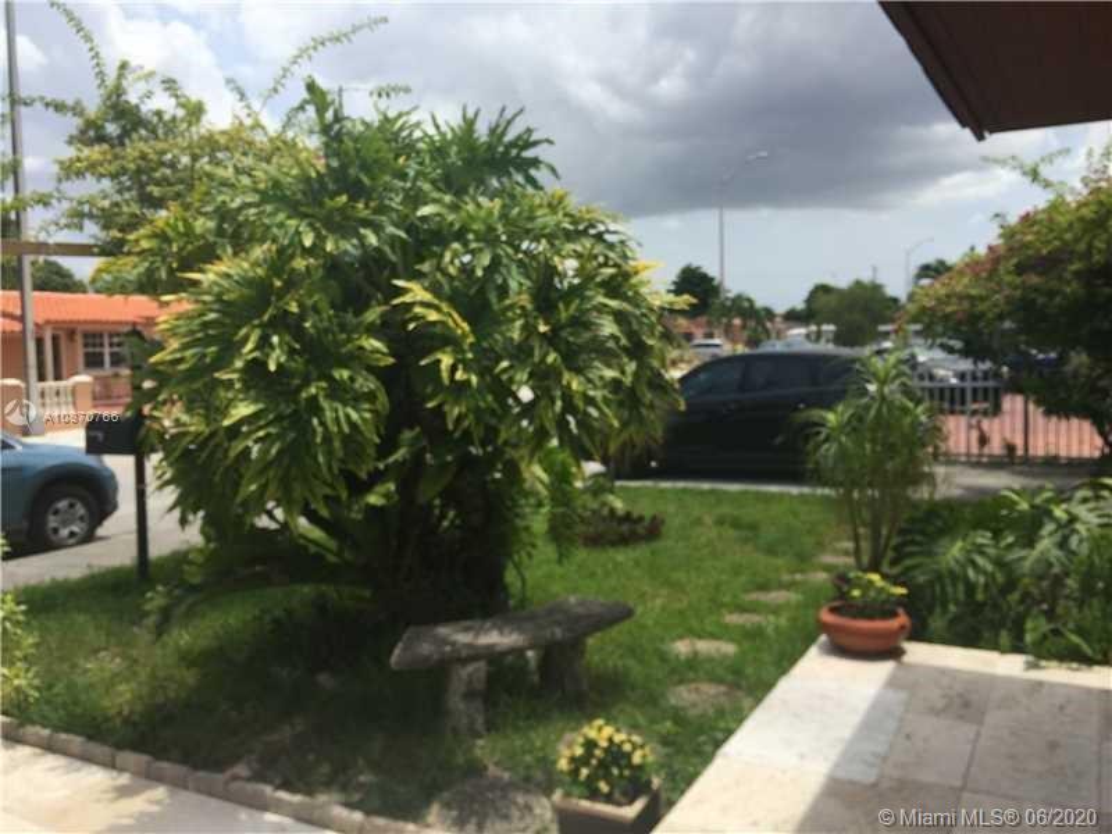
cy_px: 417
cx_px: 556
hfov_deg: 61.7
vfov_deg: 48.2
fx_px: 932
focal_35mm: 29
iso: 32
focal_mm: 4.15
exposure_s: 1/1647
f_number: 2.2
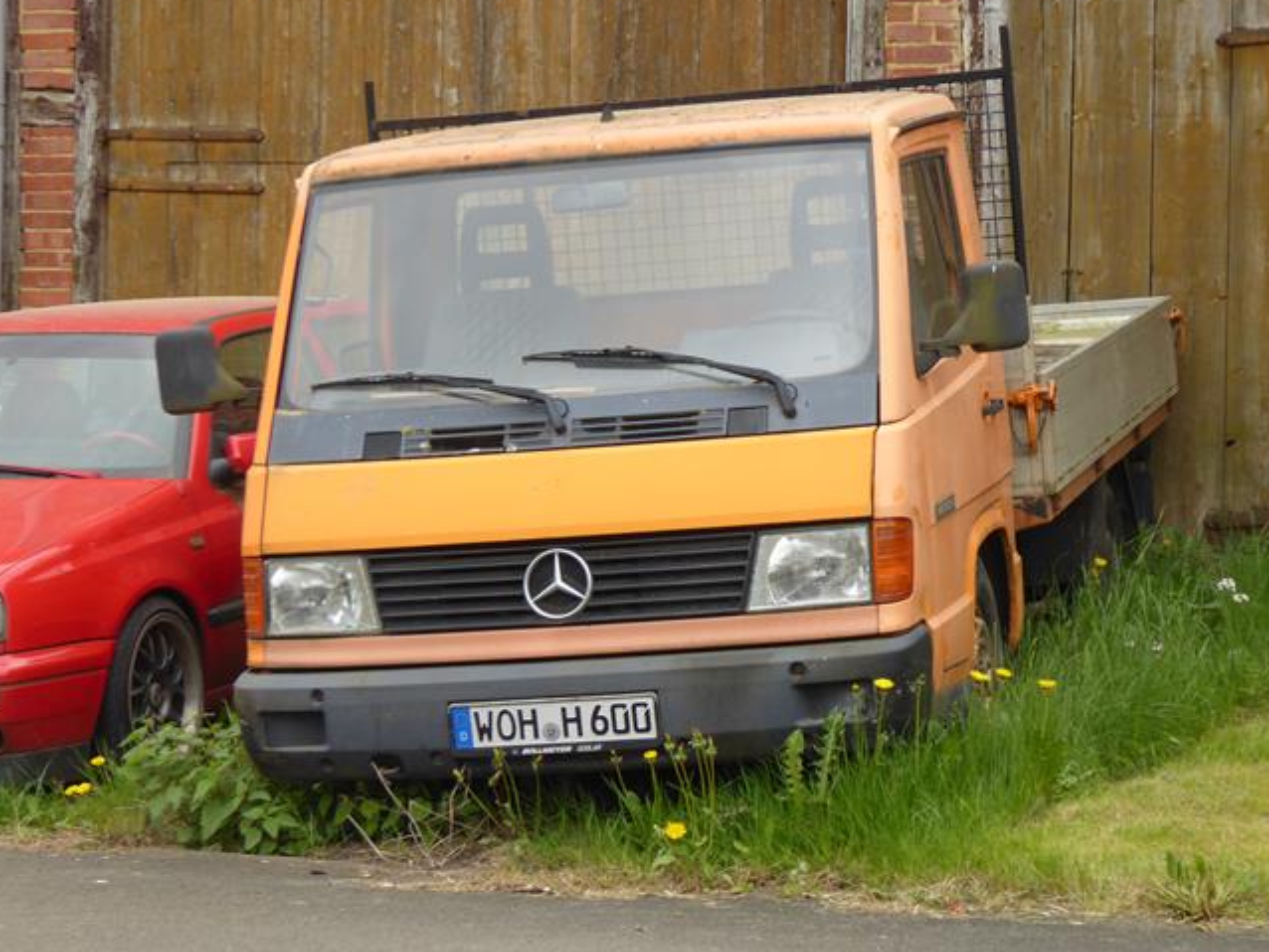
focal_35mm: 99
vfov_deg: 14.9
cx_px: 654
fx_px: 3631
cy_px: 439
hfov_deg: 19.8
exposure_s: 1/100
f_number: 4.7
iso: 100
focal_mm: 14.1
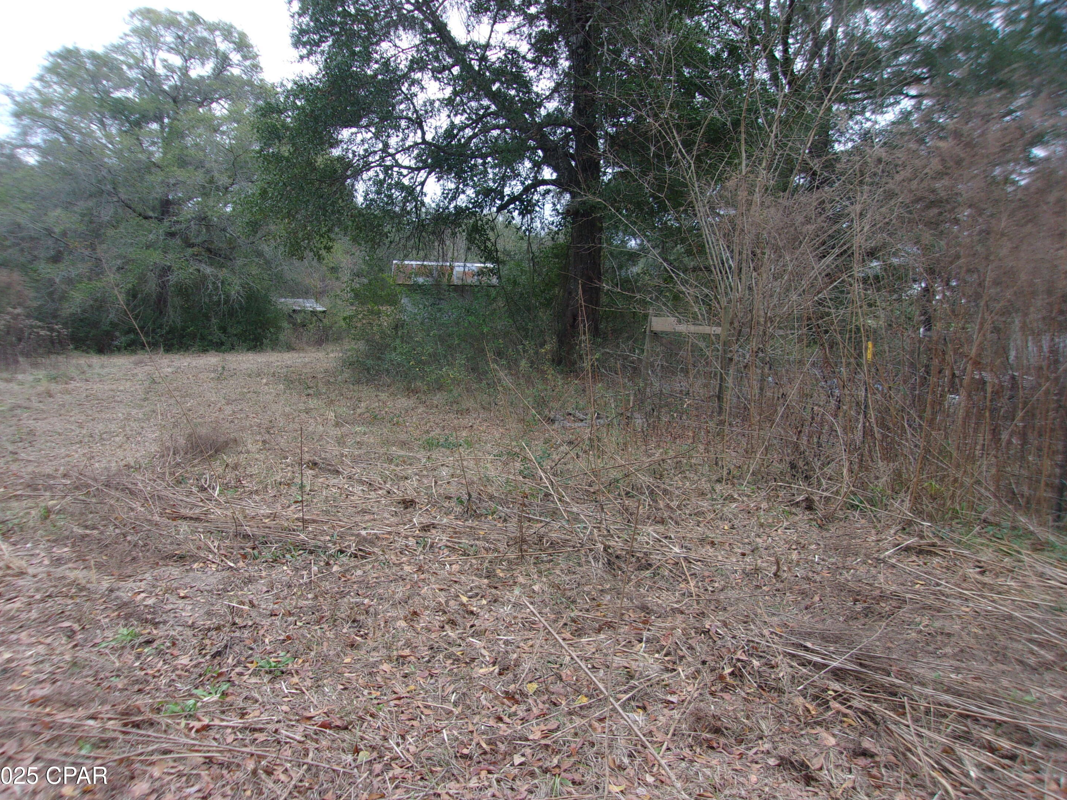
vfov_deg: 49.7
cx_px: 521
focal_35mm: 28
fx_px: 863
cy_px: 399
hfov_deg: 63.4
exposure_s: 1/210
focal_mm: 4.9
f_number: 3
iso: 80
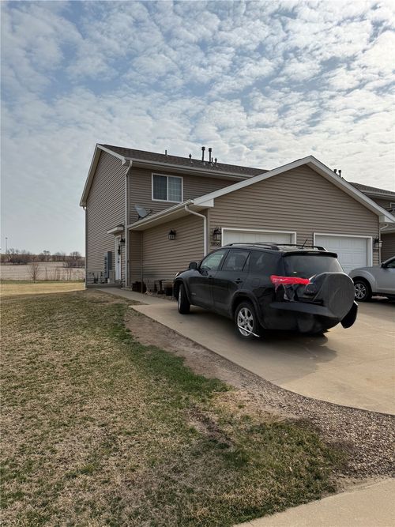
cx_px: 198
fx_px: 365
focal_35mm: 24
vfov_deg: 71.6
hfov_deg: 56.8
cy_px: 264
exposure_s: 1/9091
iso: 80
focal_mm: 6.76
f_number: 1.78
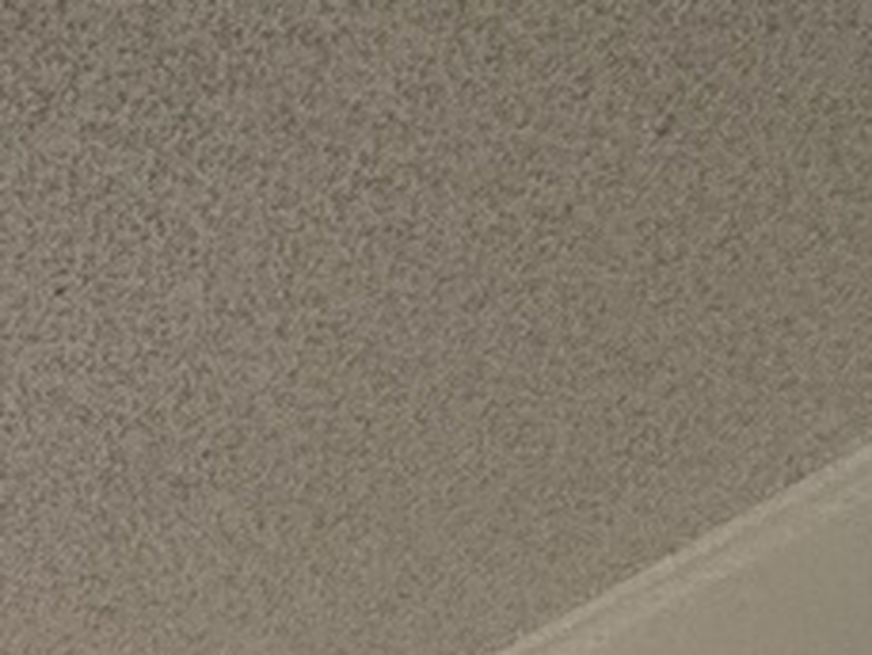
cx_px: -583
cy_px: 1877
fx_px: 2218
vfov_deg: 11.4
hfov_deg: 18.5
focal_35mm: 88
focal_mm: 2.22
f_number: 2.2
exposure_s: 1/120
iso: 250
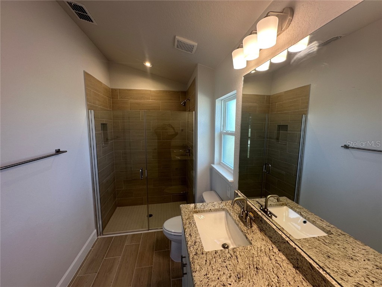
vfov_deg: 85.7
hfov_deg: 102.1
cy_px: 144
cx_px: 191
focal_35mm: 14
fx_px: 154
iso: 80
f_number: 2.2
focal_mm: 2.22
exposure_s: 1/120
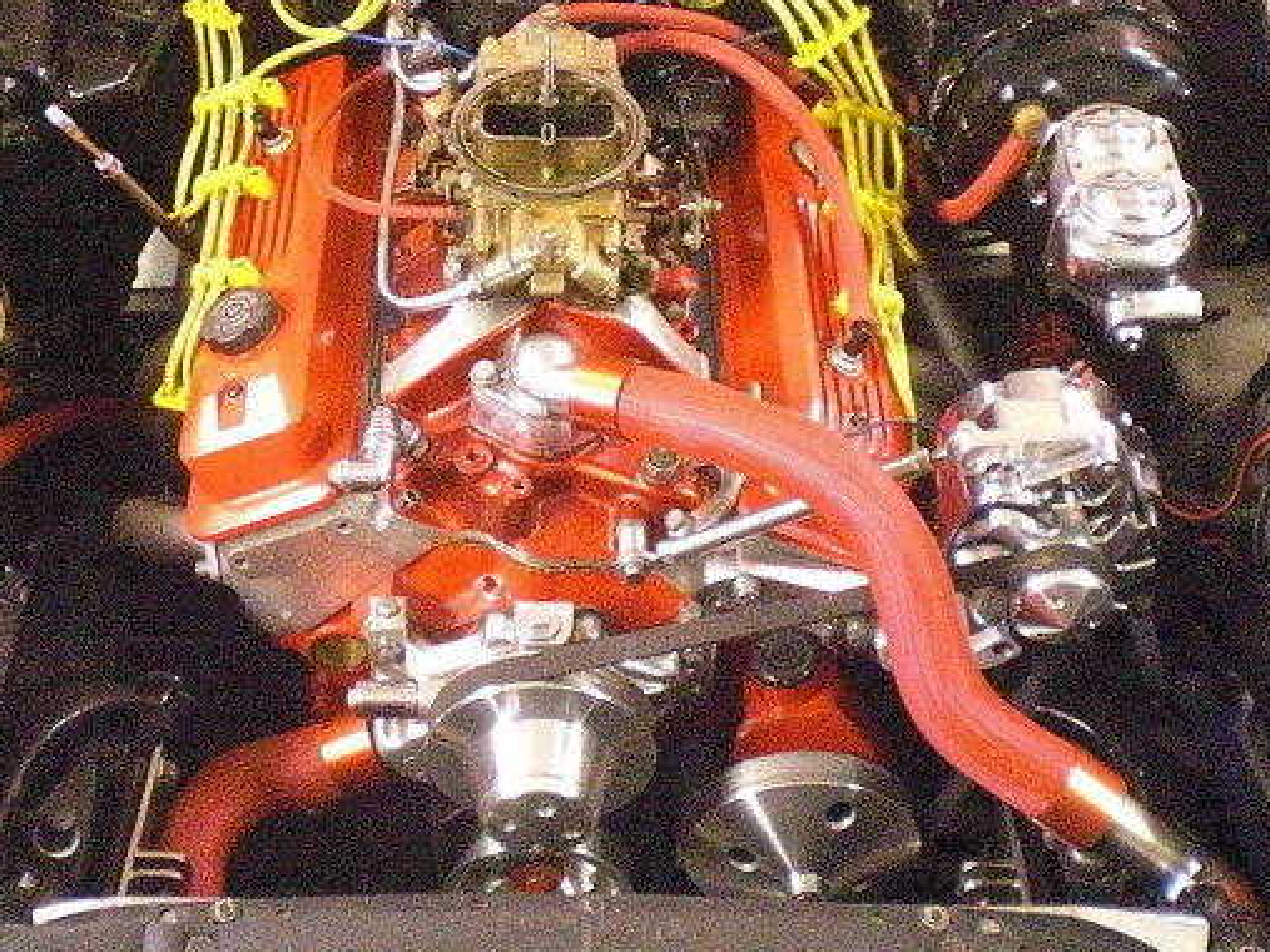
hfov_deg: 32.1
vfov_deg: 24.3
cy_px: 343
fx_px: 2201
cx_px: 519
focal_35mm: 60
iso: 1600
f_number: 3.1
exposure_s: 1/20
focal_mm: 6.3
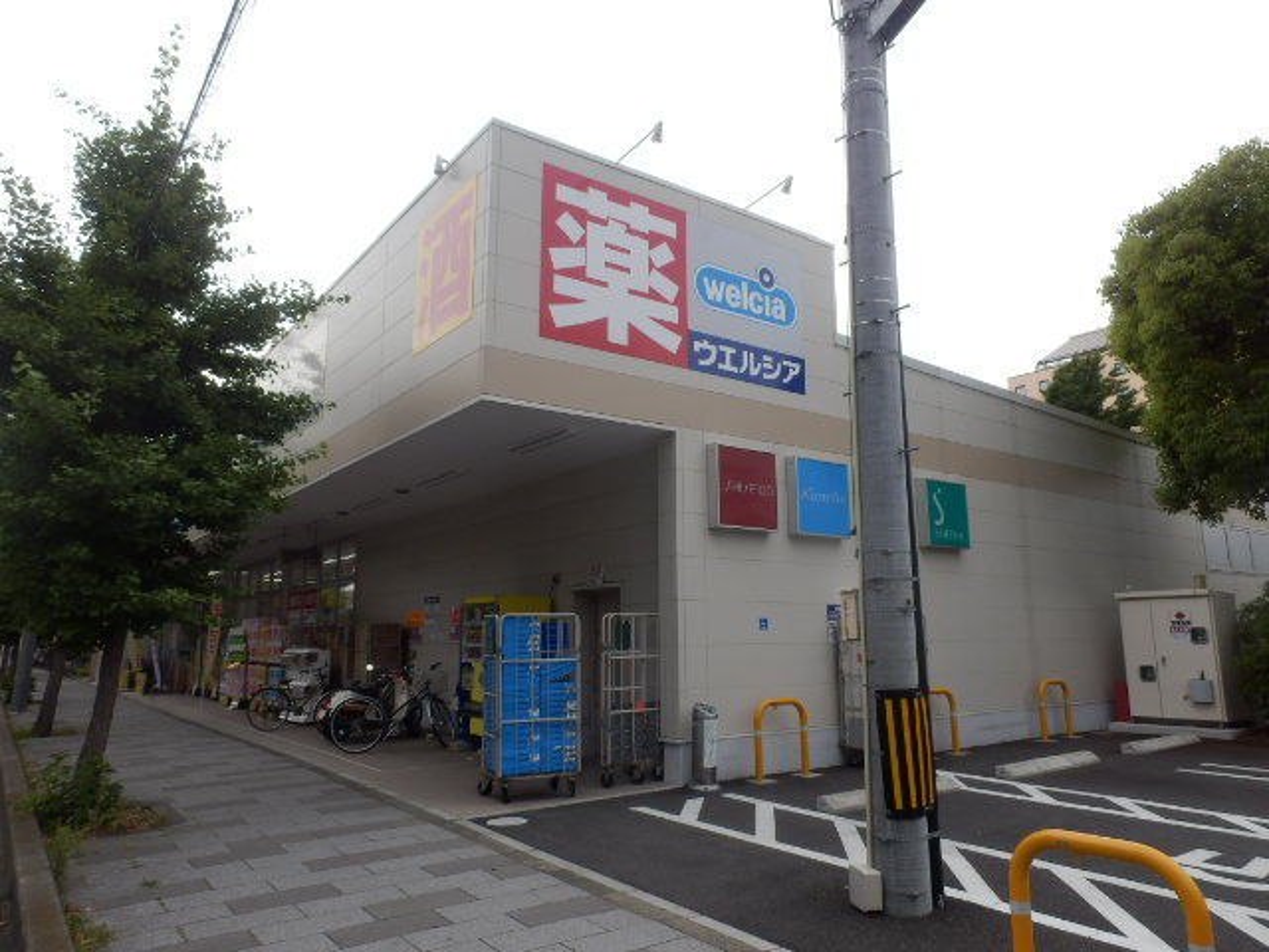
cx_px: 634
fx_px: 880
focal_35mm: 24
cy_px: 476
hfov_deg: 71.6
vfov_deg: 56.8
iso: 80
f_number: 3
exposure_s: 1/400
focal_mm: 4.2
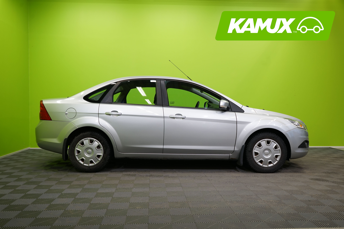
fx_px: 306
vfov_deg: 41.1
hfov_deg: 58.7
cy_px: 114
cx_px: 172
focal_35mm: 32
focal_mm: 32
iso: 500
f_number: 5.6
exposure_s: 1/40
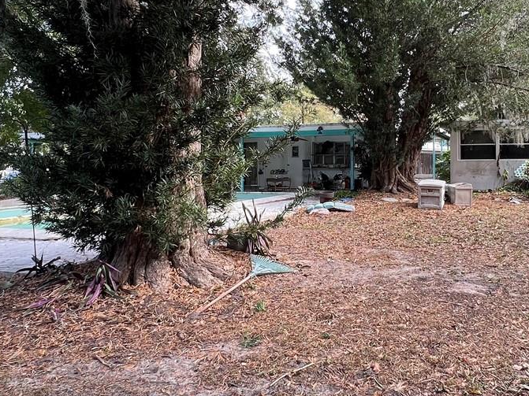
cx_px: 333
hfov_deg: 57.6
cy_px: 164
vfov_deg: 45.2
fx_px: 474
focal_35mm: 31
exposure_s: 1/146
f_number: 1.8
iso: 32
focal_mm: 1.57
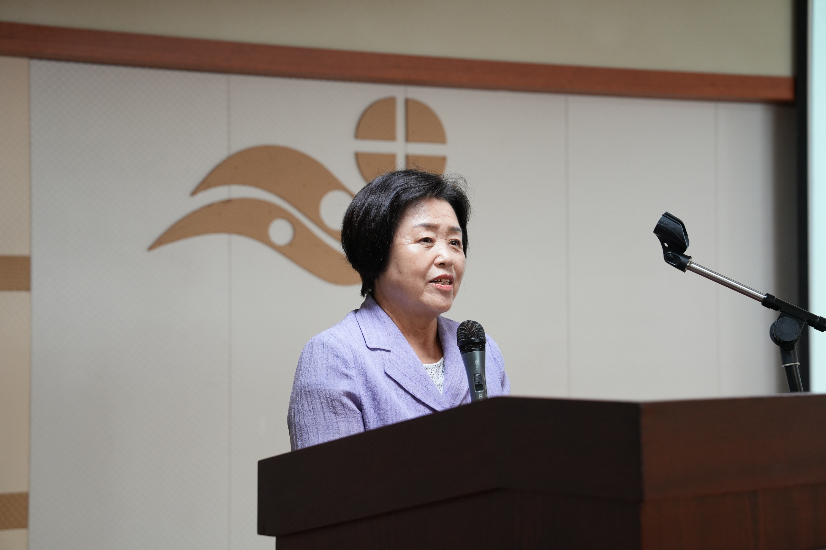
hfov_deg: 28.8
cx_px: 413
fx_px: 1606
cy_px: 275
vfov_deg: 19.5
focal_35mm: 70
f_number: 4
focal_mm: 70
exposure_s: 1/160
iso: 1250
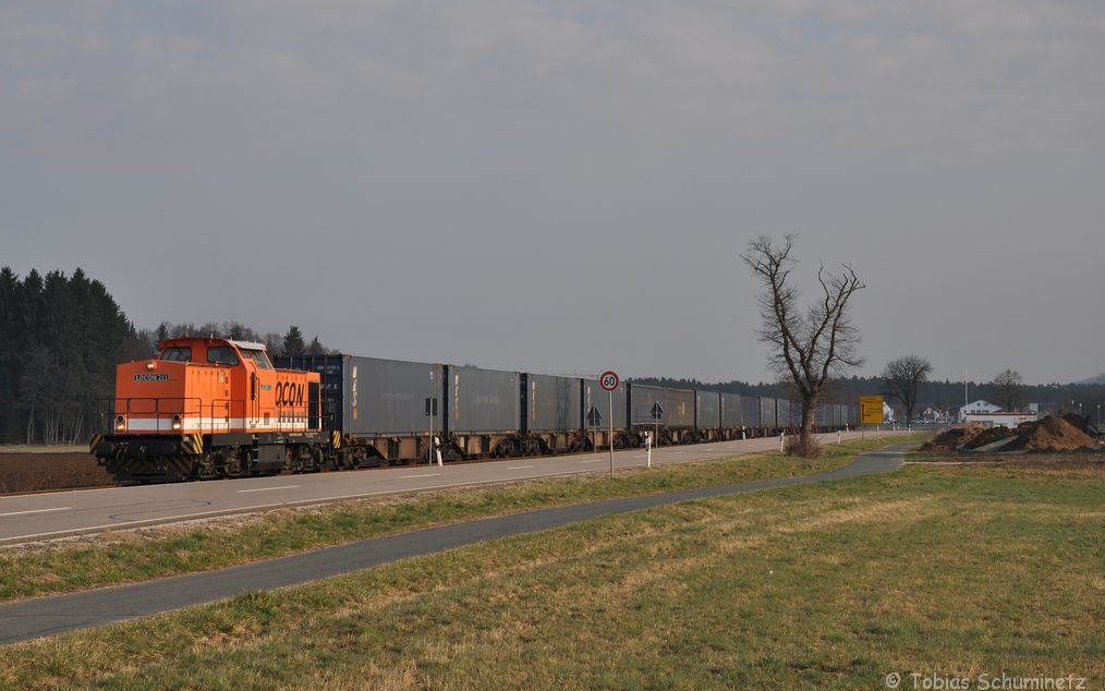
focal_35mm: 74
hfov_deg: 27.8
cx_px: 549
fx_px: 2229
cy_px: 327
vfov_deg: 17.6
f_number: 9
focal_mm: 48
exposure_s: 1/500
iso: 250
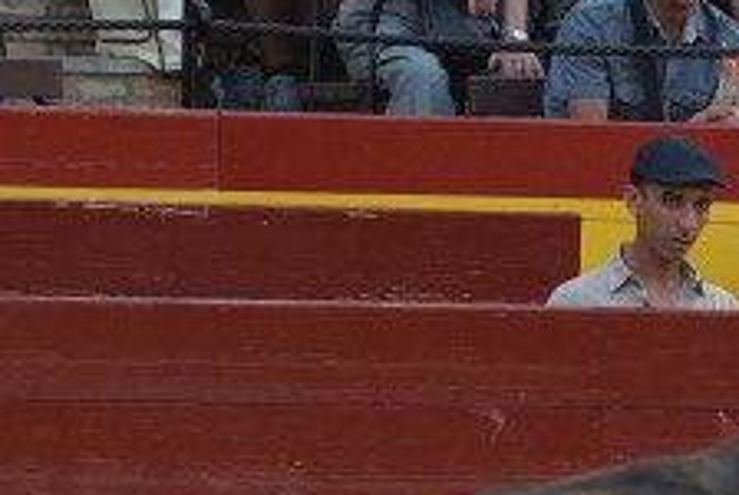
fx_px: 21027
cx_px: 1273
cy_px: 686
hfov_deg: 2.0
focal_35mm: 1023
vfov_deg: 1.3
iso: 800
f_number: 2.8
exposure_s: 1/640
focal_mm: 170
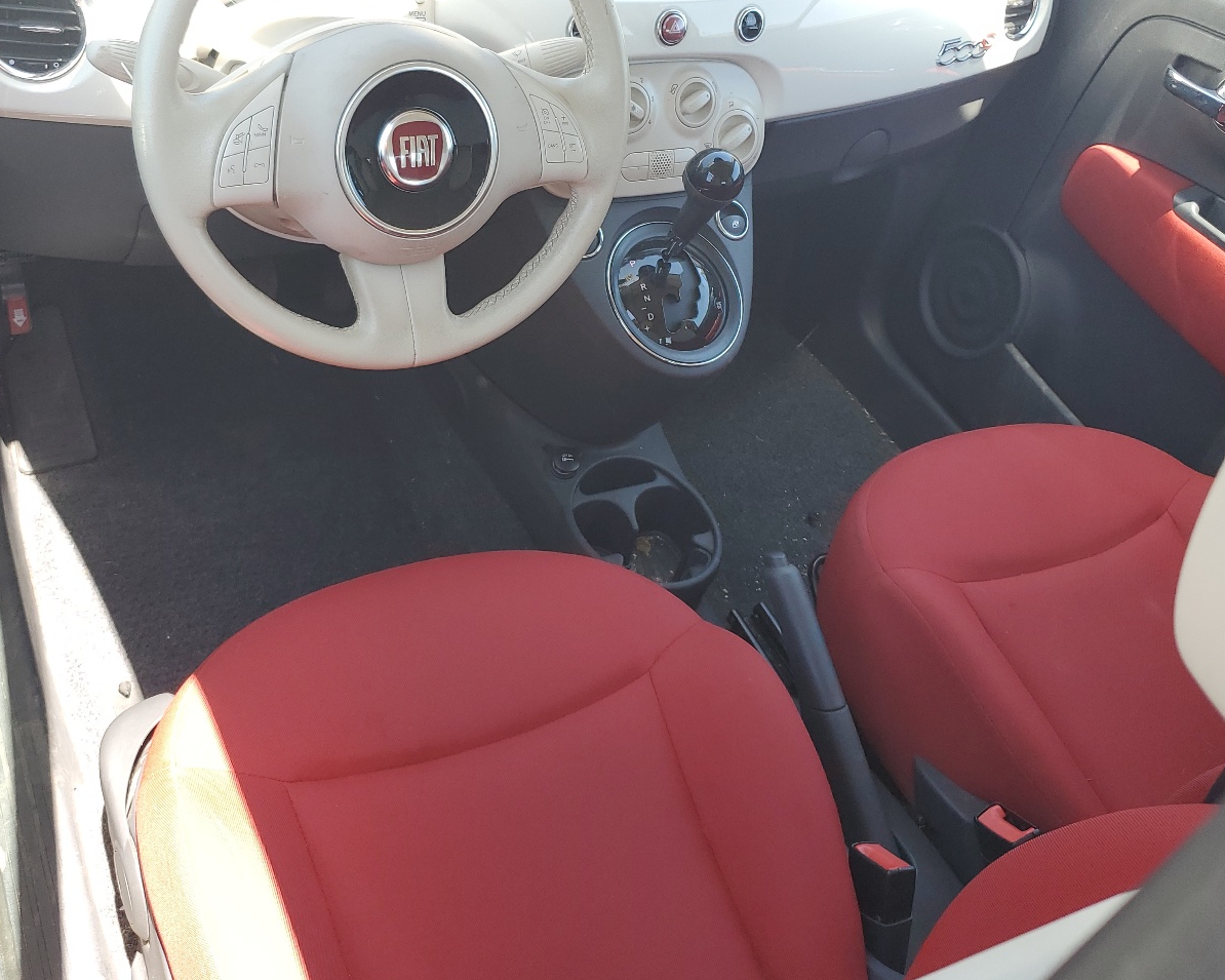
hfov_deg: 52.6
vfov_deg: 43.1
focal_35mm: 34
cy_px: 394
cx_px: 515
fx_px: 1233
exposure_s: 1/217
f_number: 1.5
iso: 50
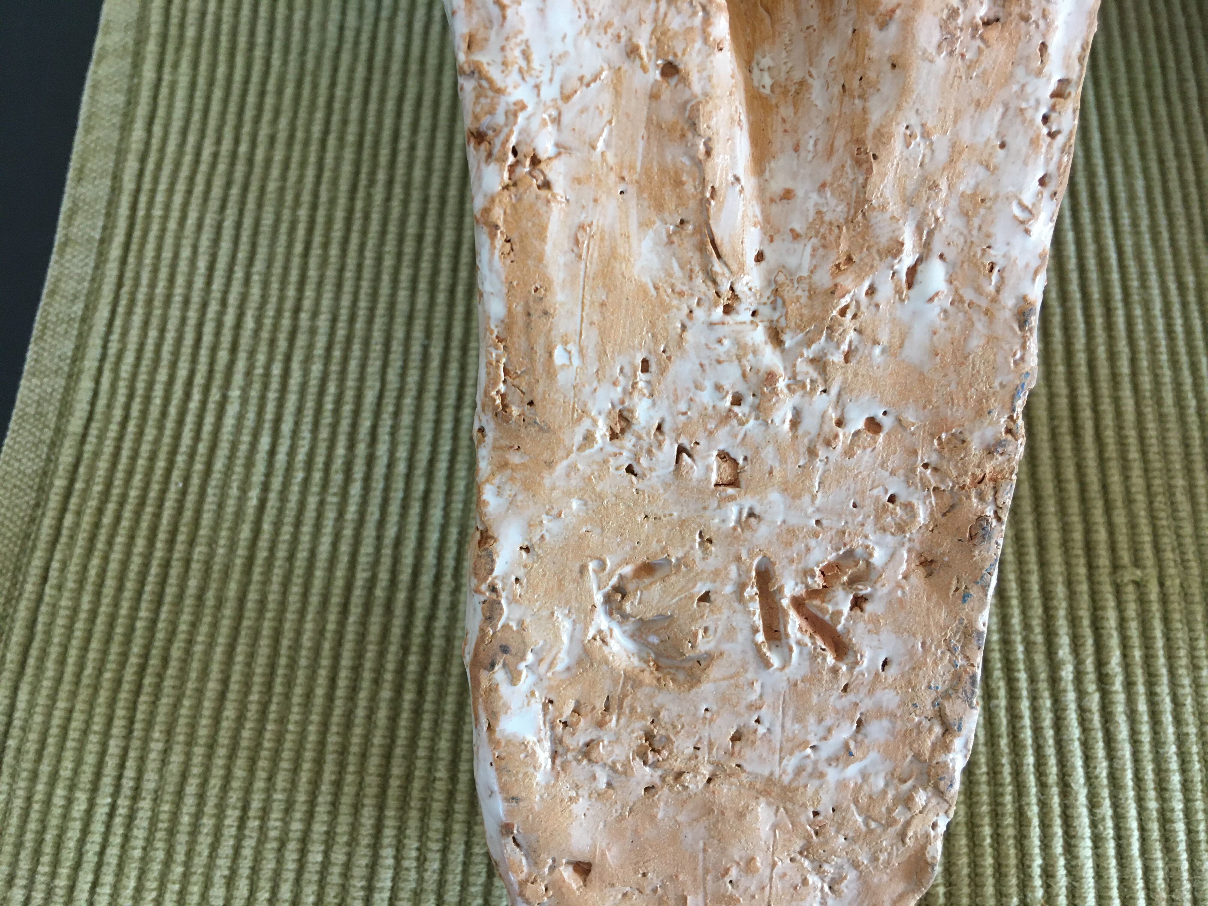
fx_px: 1012
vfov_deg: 48.2
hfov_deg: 61.7
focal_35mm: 29
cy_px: 453
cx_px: 604
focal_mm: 4.15
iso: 125
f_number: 2.2
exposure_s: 1/33
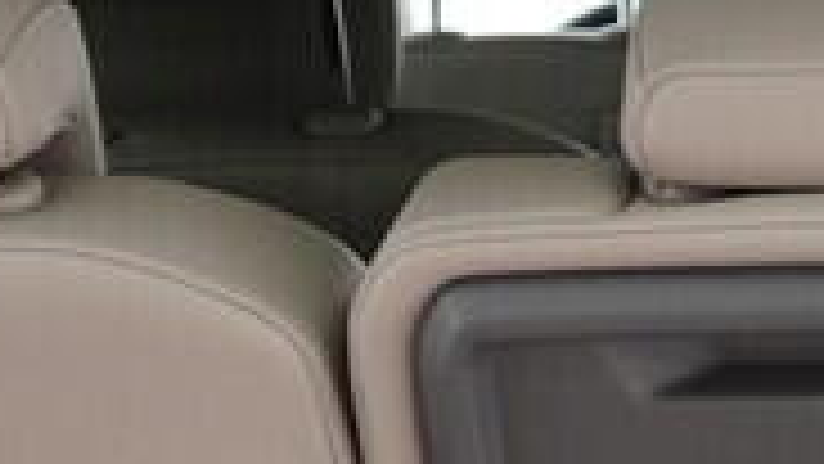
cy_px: 1210
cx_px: 941
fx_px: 4611
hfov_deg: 10.1
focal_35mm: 211
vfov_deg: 5.5
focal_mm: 24
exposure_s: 1/40
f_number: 2.8
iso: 250
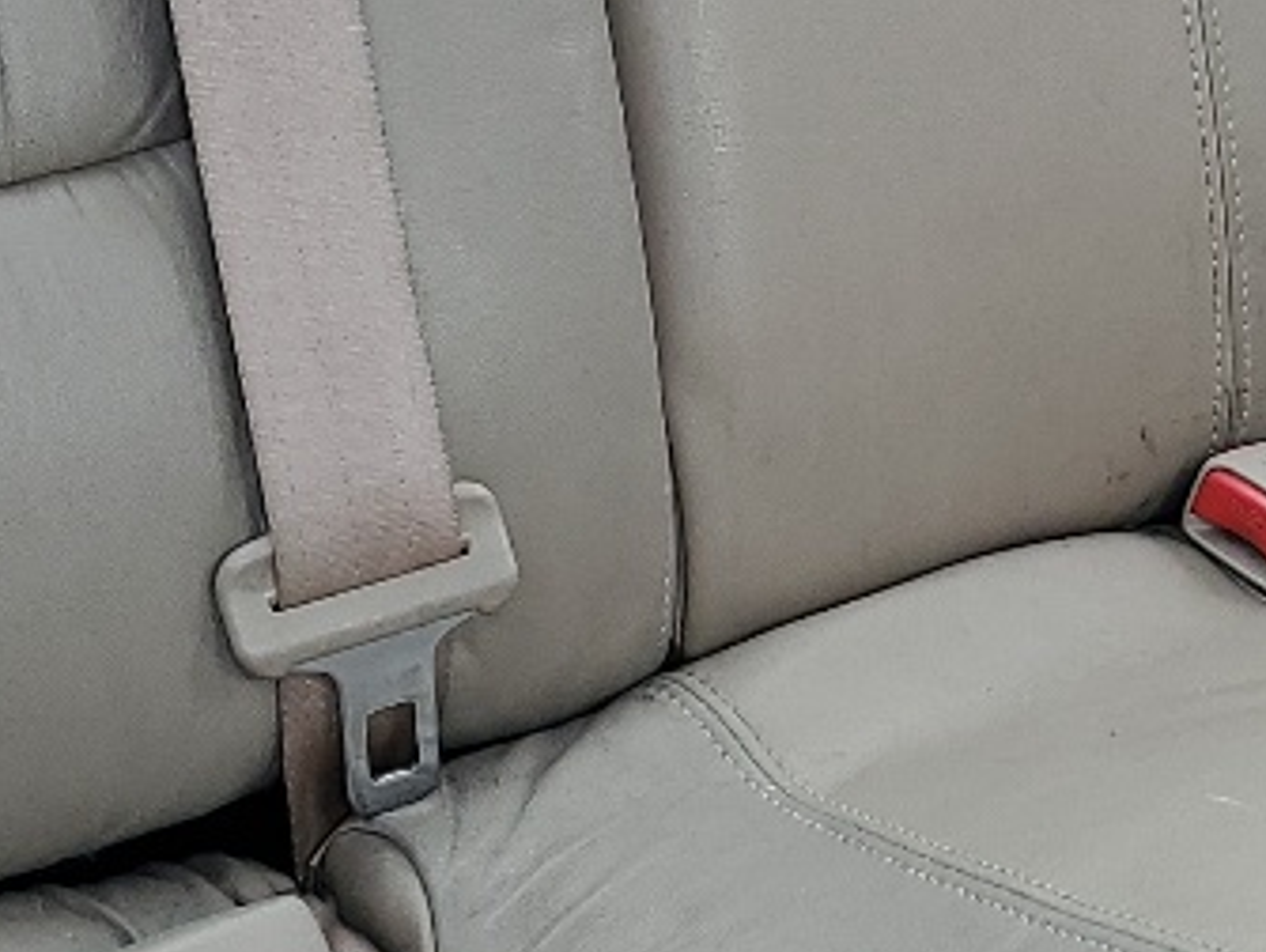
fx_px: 4540
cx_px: 1402
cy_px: 374
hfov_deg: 15.4
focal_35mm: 124
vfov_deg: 12.0
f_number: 1.5
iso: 50
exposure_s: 1/123
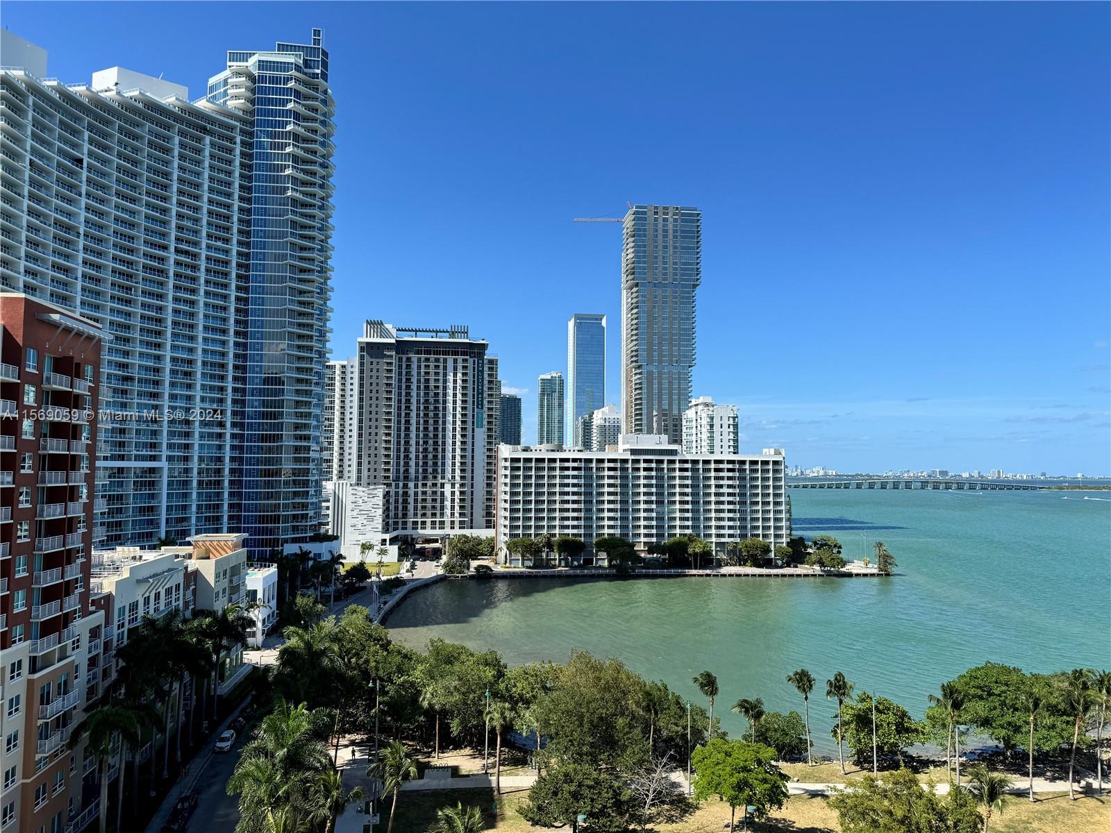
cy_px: 416
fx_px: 770
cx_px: 556
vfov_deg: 56.8
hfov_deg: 71.6
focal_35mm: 24
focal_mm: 6.76
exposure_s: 1/4608
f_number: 1.78
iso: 80
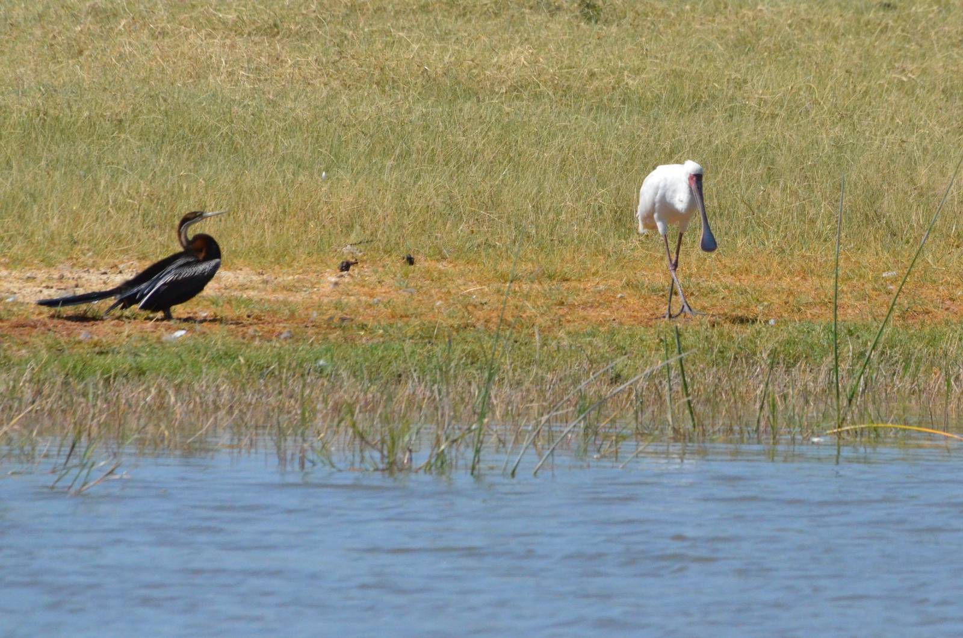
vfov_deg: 1.8
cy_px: 319
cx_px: 482
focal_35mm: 750
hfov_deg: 2.8
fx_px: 20022
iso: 2500
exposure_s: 1/2500
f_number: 13
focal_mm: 500
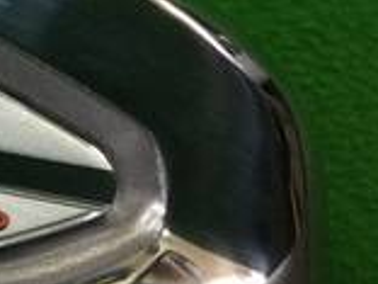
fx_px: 1387
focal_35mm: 127
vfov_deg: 11.6
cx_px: -213
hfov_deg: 14.3
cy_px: 73
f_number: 2.4
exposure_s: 1/30
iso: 64
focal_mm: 3.3
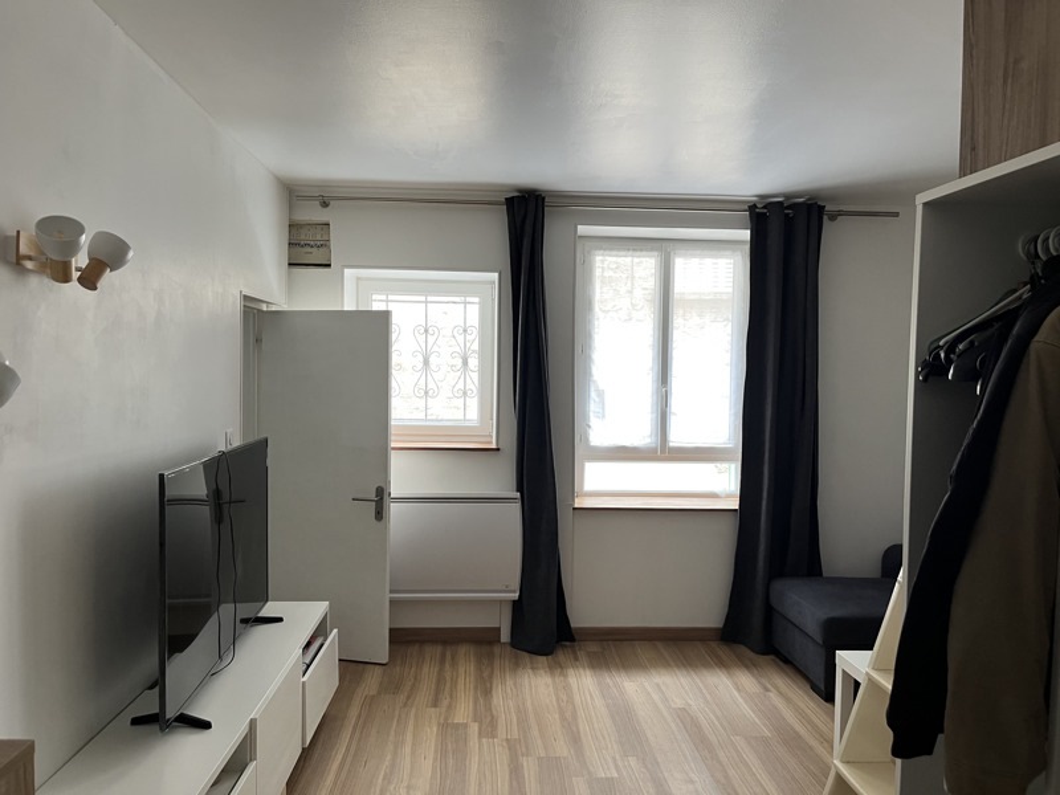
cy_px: 398
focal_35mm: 26
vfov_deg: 53.1
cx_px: 530
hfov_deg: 67.3
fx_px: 796
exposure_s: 1/50
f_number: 1.6
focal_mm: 5.1
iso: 80
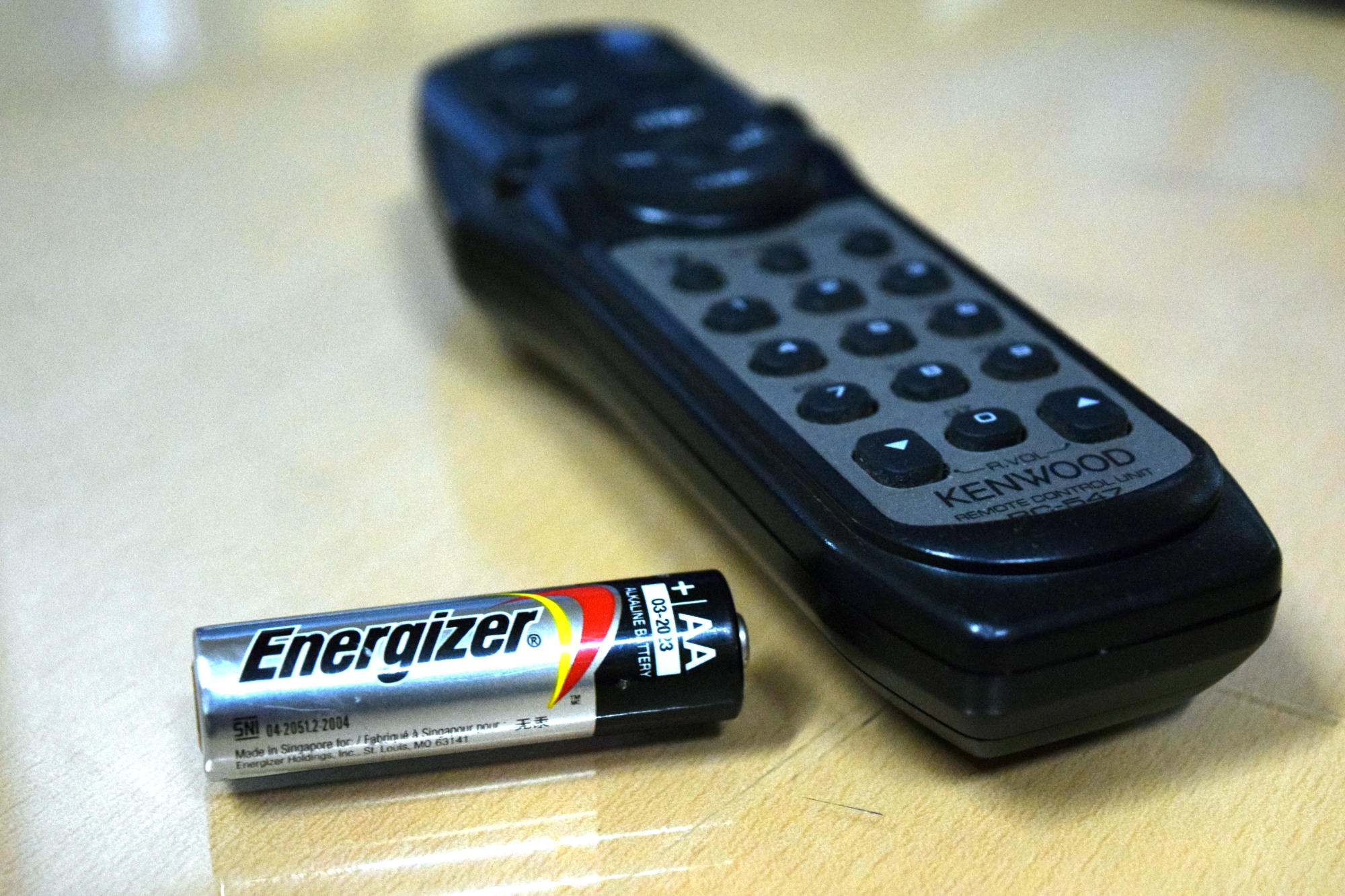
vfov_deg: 18.9
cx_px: 672
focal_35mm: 72
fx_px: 2690
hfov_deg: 28.1
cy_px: 448
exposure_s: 1/40
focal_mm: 48
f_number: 5.3
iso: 3200
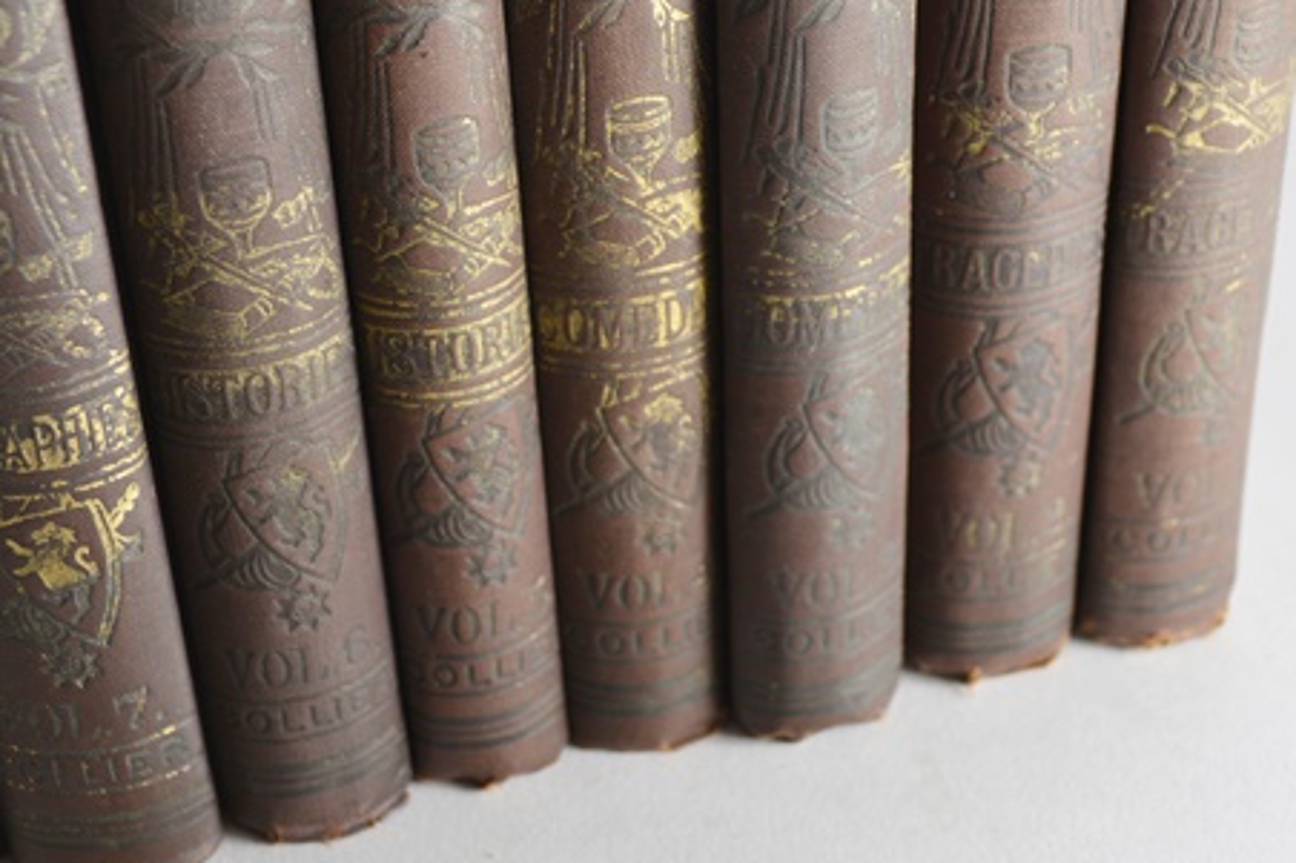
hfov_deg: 29.0
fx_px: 2507
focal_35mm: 70
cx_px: 631
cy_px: 401
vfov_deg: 19.5
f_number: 5.6
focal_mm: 35
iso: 280
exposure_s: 1/125
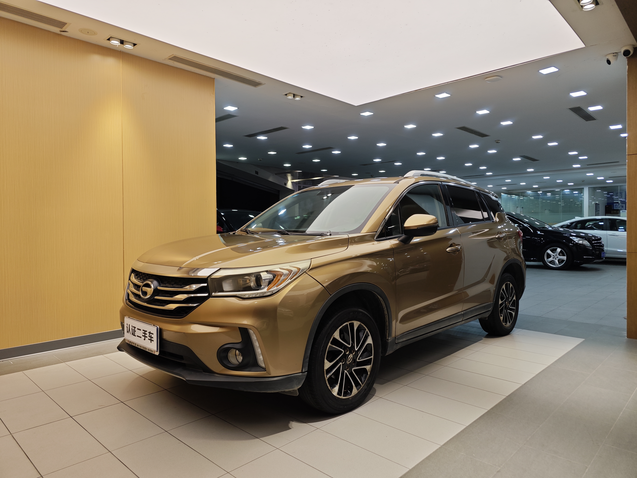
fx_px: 423
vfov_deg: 58.9
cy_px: 239
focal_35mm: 23
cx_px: 318
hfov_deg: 73.9
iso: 50
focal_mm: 8.7
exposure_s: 1/102
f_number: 1.9
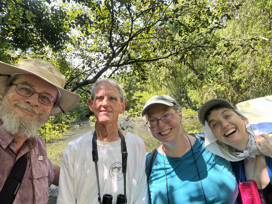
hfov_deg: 73.9
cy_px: 102
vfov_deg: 58.9
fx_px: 181
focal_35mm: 23
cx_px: 136
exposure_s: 1/121
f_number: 2.2
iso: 64
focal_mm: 2.71
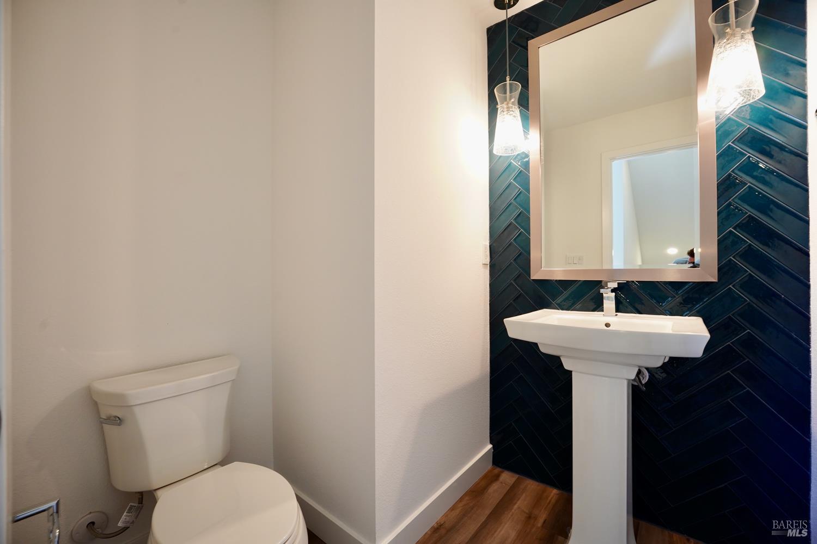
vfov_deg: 81.2
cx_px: 408
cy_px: 272
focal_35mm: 14
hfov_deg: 104.3
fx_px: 318
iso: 800
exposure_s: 1/15
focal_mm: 14
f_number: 8
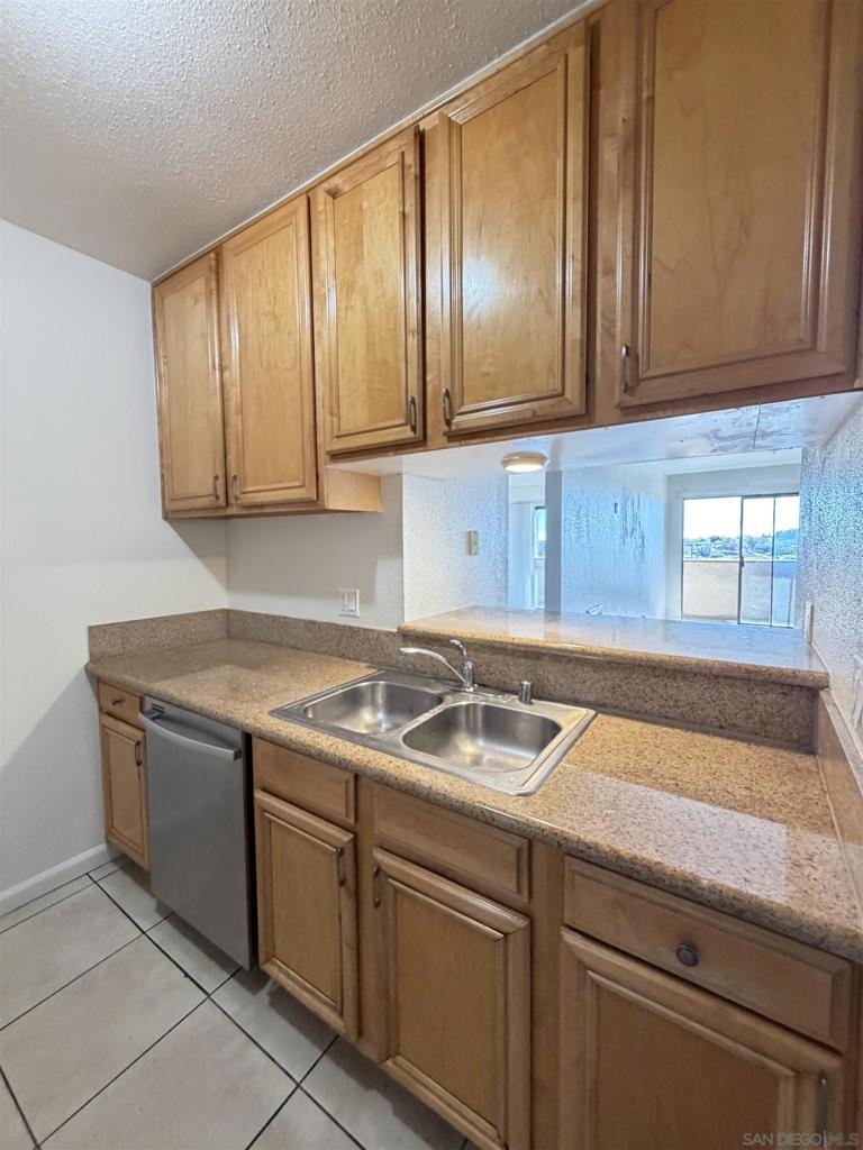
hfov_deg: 85.7
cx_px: 432
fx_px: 465
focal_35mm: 14
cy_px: 575
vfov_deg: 102.1
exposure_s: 1/60
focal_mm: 2.22
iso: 400
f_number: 2.2
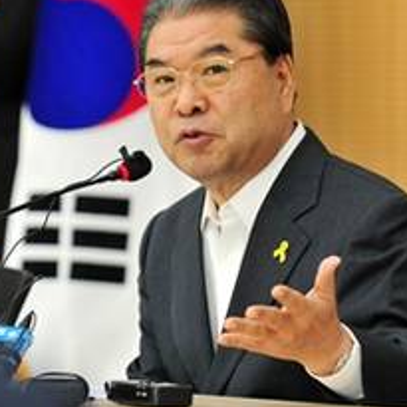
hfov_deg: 3.8
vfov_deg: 3.8
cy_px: 178
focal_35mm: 458
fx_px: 6092
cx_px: 167
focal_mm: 190
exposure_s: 1/160
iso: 1250
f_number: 5
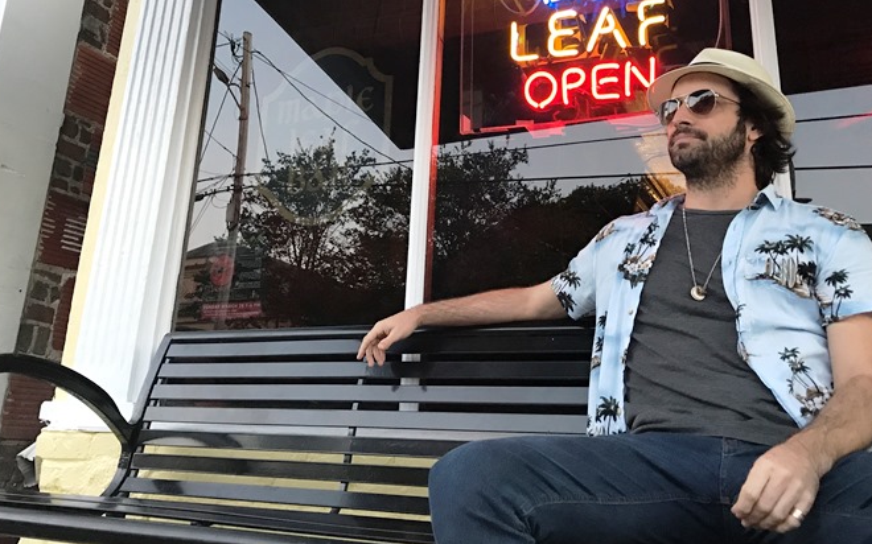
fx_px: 855
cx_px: 406
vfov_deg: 34.8
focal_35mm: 36
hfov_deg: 54.0
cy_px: 161
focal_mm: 3.99
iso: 80
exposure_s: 1/15
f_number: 1.8
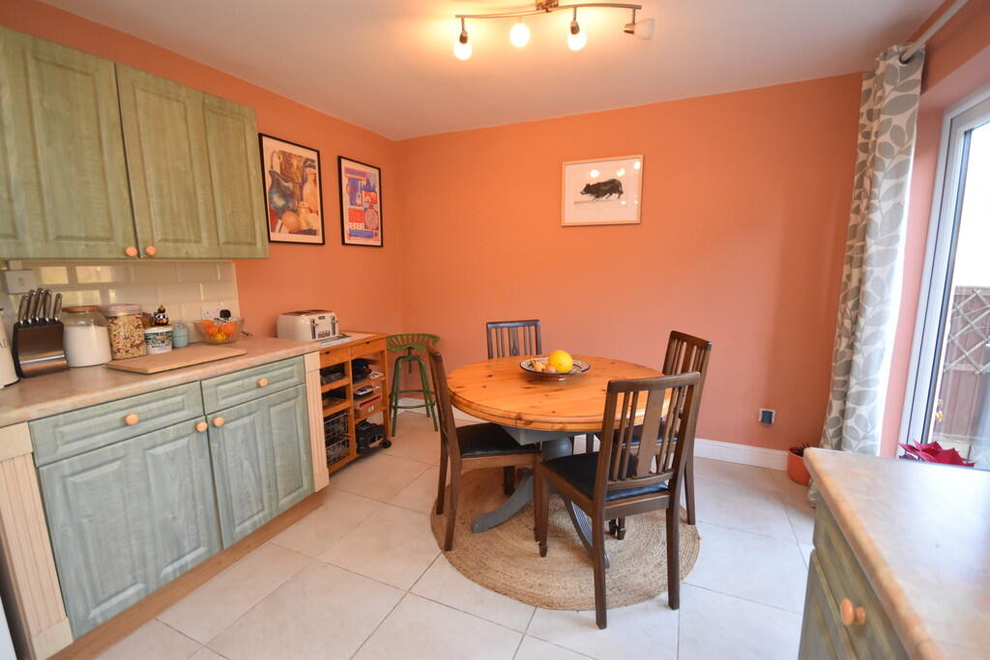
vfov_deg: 77.3
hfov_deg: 100.4
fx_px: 413
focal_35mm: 15
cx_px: 495
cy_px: 330
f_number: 4
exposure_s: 1/125
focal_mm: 10
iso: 1400
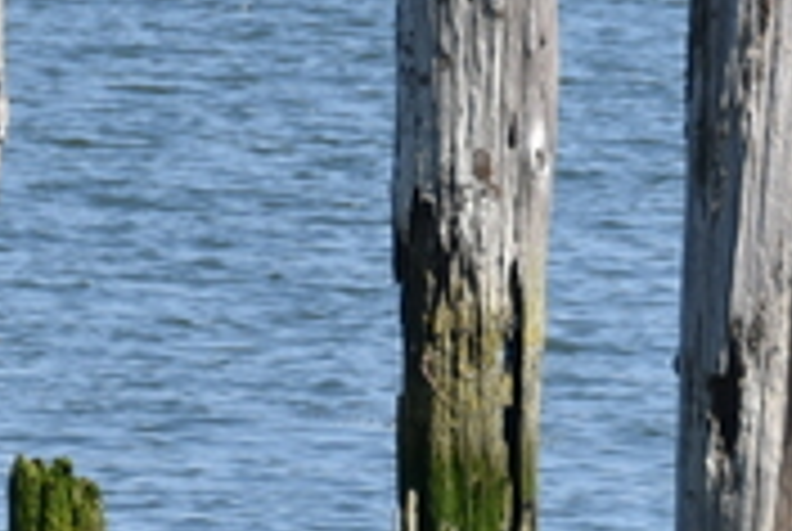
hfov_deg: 1.5
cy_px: -81
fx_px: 30367
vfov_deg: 1.0
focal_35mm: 1378
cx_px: 648
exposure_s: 1/400
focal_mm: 190
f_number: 6.3
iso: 100
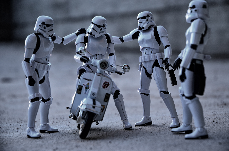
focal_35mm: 105
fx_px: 666
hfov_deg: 19.5
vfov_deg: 13.0
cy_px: 76
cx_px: 114
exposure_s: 1/15
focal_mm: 70
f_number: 4.5
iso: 200
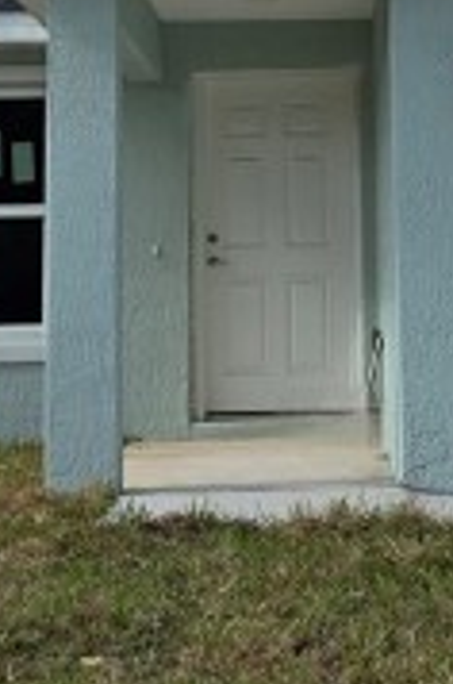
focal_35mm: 138
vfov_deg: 14.6
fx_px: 2615
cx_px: 372
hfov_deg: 9.9
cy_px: -38
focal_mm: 6.3
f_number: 1.7
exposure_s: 1/5000
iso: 80
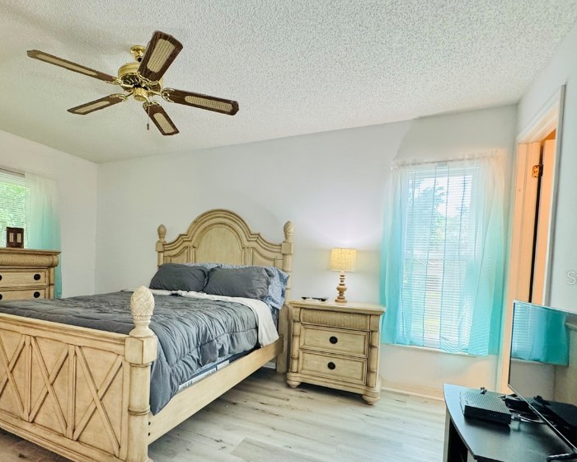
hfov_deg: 79.2
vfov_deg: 67.4
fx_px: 342
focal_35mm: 20
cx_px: 223
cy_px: 277
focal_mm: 2.22
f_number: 2.2
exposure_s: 1/60
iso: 250
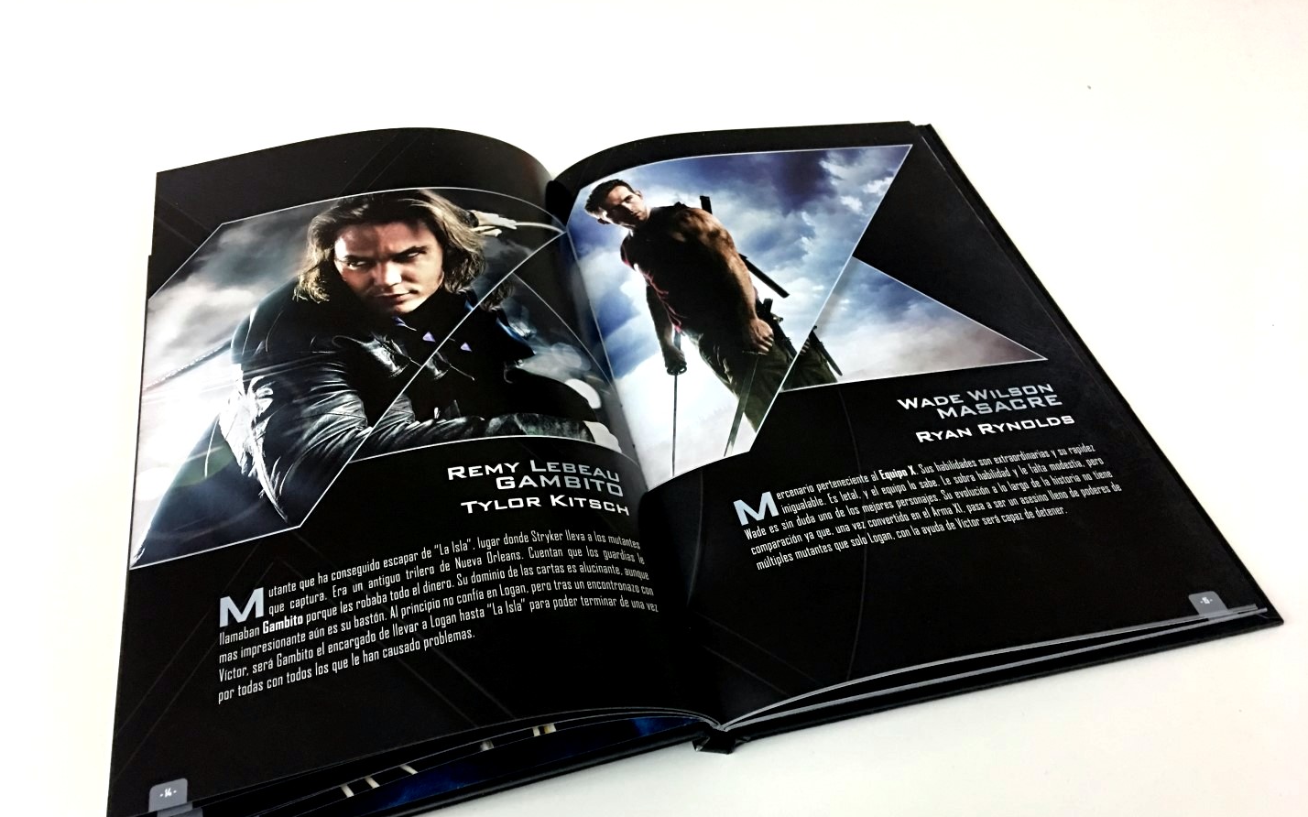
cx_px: 654
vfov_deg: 40.4
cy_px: 484
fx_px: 1105
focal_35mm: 31
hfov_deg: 61.2
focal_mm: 4.15
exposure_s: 1/10
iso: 80
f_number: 2.2
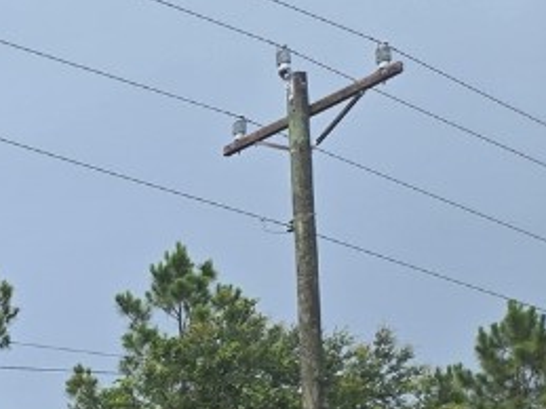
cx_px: -498
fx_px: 1435
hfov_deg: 16.9
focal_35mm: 91
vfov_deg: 14.3
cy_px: 736
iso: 25
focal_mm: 5.4
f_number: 1.8
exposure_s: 1/1038
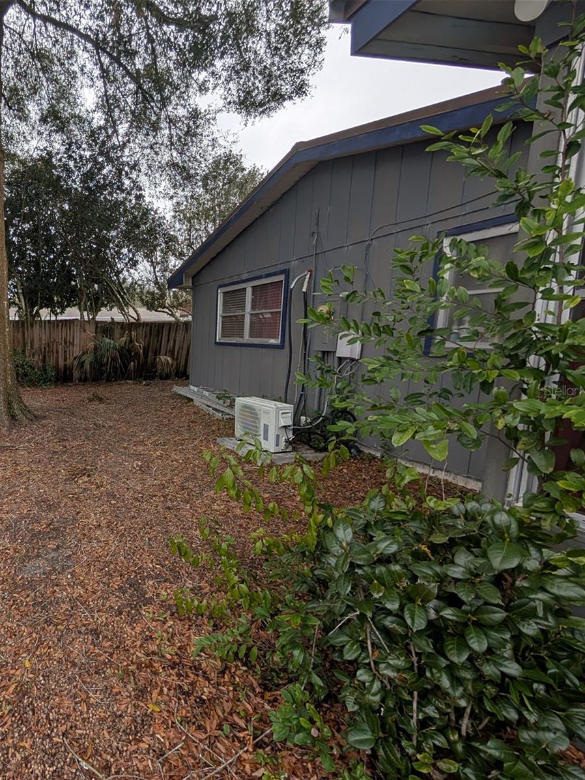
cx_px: 86
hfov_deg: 67.6
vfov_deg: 94.5
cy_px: 390
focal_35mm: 16
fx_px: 360
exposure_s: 1/547
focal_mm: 2.02
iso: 45
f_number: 1.7
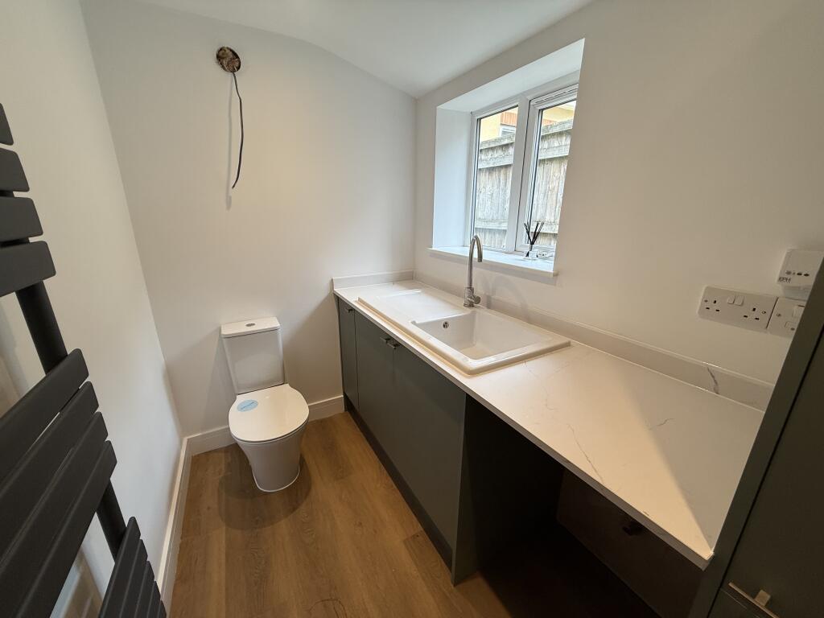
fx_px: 333
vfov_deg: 85.7
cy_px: 309
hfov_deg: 102.1
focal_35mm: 14
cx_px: 412
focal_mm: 2.22
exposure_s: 1/104
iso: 40
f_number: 2.2
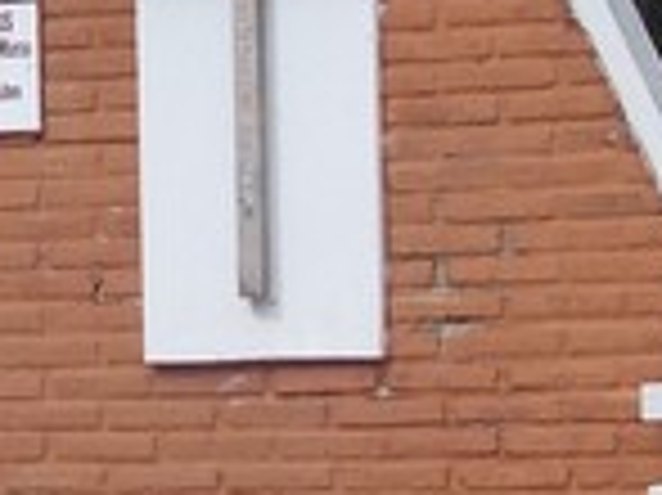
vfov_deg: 6.6
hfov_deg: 8.8
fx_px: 4280
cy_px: 302
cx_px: 140
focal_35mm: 224
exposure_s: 1/200
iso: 80
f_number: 6.5
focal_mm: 6.1
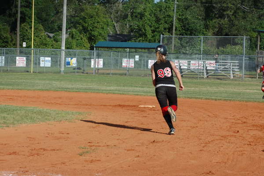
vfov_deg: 10.7
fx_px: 934
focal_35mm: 128
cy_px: 88
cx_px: 132
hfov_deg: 16.1
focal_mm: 85
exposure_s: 1/400
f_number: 10
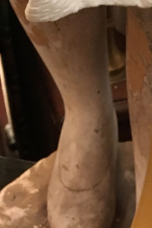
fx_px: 748
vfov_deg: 15.6
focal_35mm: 118
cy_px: 366
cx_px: 118
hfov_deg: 11.6
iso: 200
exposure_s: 1/17
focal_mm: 4.15
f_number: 2.2
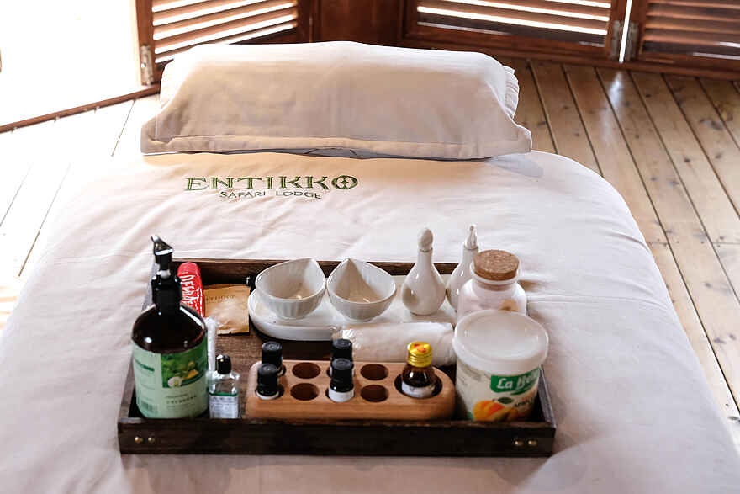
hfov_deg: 37.5
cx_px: 370
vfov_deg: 25.5
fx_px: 1090
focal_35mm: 53
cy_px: 247
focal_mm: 35.3
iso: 4000
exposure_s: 1/125
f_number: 4.5
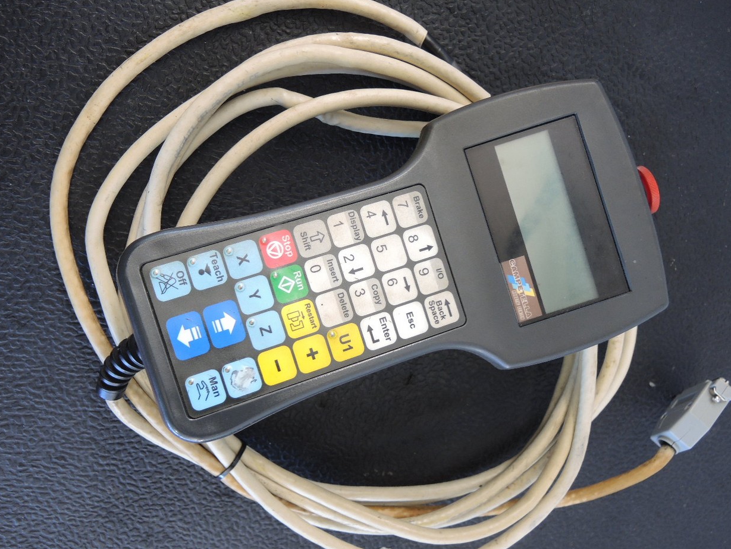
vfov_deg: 42.9
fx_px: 697
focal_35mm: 33
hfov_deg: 55.3
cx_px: 349
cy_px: 312
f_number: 2
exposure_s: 1/30
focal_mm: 6
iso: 200
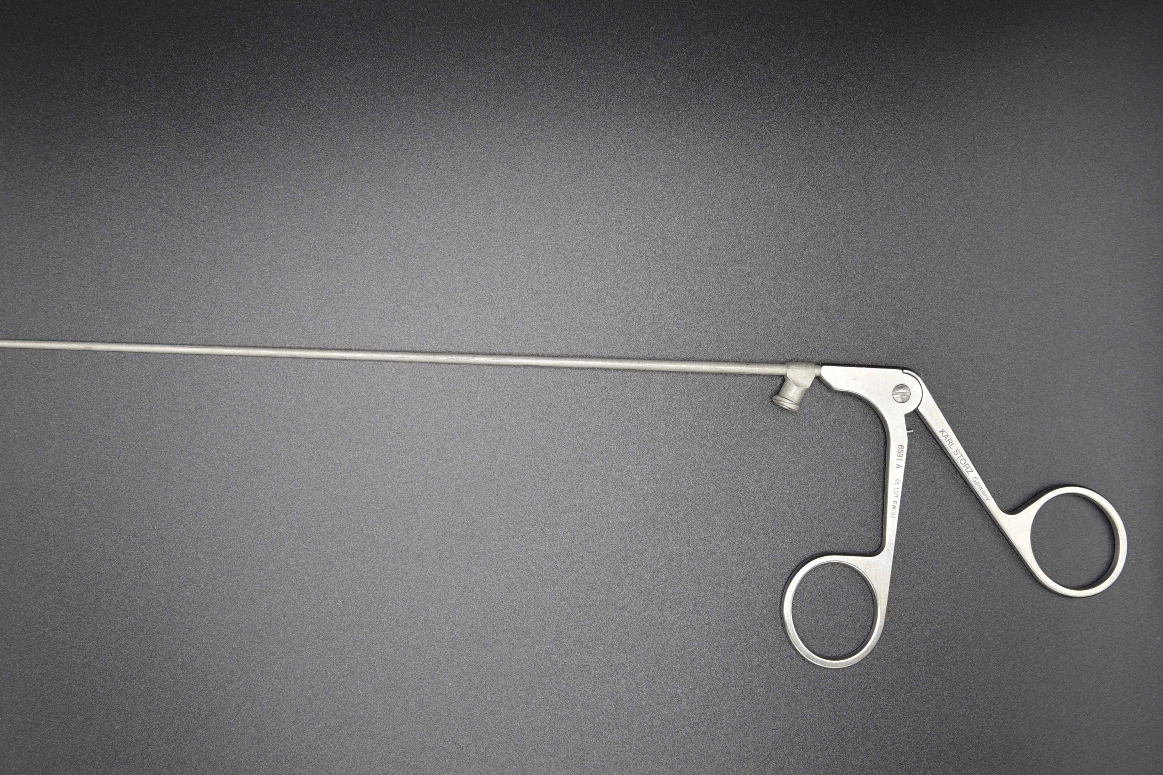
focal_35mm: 51
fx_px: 1647
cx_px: 539
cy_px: 425
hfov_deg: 38.9
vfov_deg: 26.5
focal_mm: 46
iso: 400
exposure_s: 1/125
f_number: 5.6
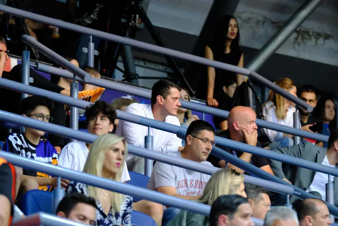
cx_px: 169
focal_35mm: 210
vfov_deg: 6.5
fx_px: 1972
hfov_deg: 9.8
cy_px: 113
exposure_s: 1/400
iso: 6400
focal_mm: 140
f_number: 2.8
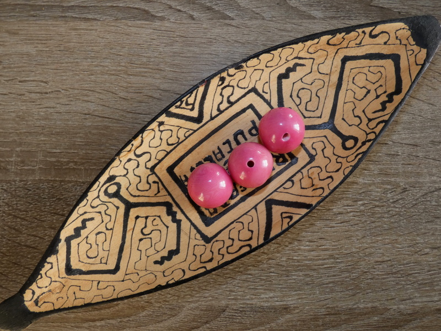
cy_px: 166
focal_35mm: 23
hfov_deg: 73.9
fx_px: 293
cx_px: 220
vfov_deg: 58.9
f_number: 3
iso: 160
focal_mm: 4.1
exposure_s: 1/60
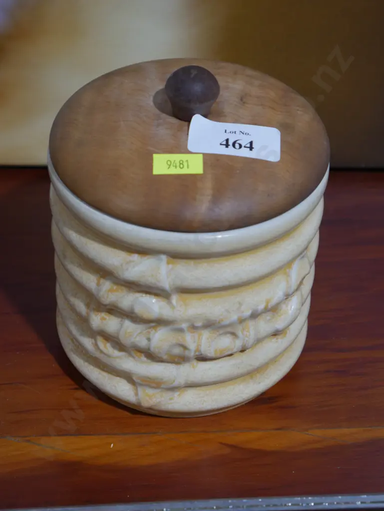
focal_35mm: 84
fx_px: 1241
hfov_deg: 17.6
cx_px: 192
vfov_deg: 23.3
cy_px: 256
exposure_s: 1/100
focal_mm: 42
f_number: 5.6
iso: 1000
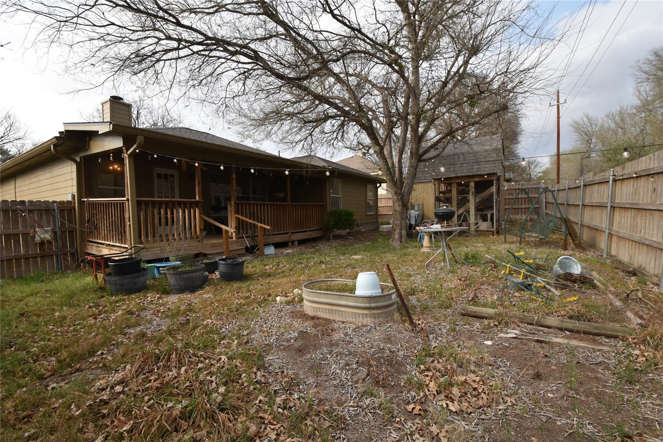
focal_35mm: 15
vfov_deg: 77.3
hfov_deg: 100.4
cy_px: 221
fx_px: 276
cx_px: 332
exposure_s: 1/250
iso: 200
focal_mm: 10
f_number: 6.3
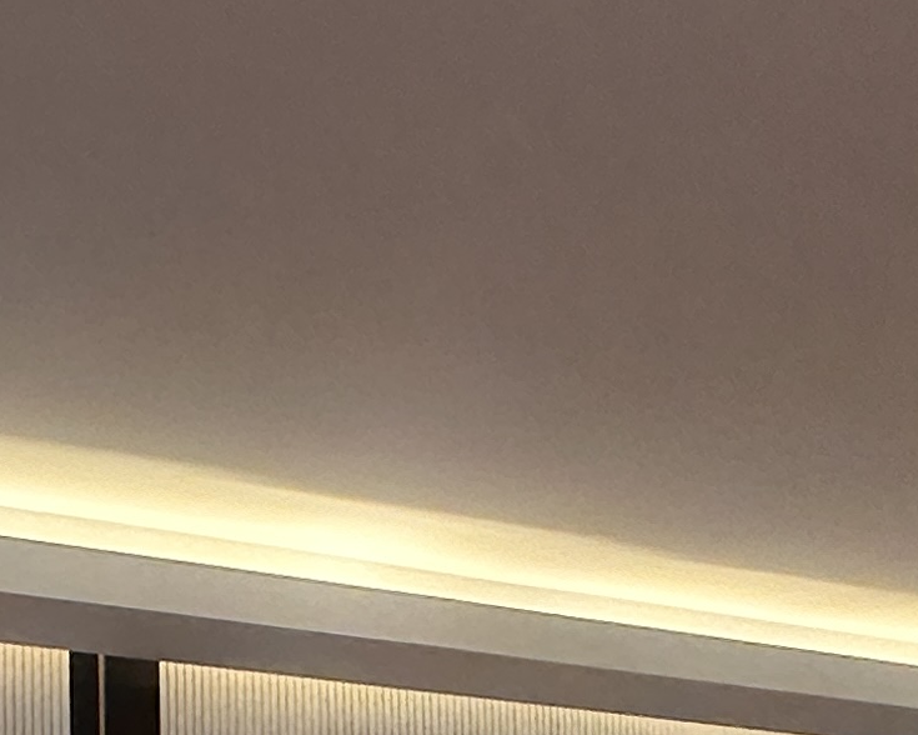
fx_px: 2038
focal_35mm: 75
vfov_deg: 17.7
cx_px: -585
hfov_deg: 20.4
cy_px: 1196
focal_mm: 2.22
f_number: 2.2
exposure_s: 1/100
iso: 250
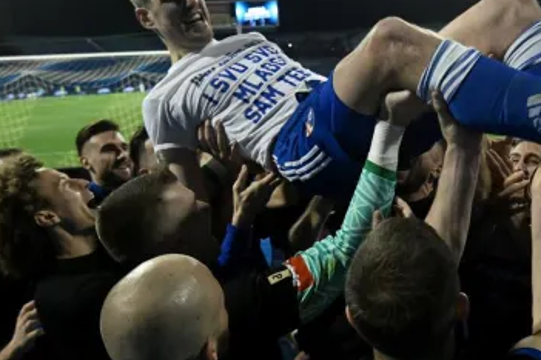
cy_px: 238
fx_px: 586
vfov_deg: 33.9
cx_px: 348
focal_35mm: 39
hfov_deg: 48.9
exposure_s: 1/800
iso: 4000
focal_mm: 18
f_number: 4
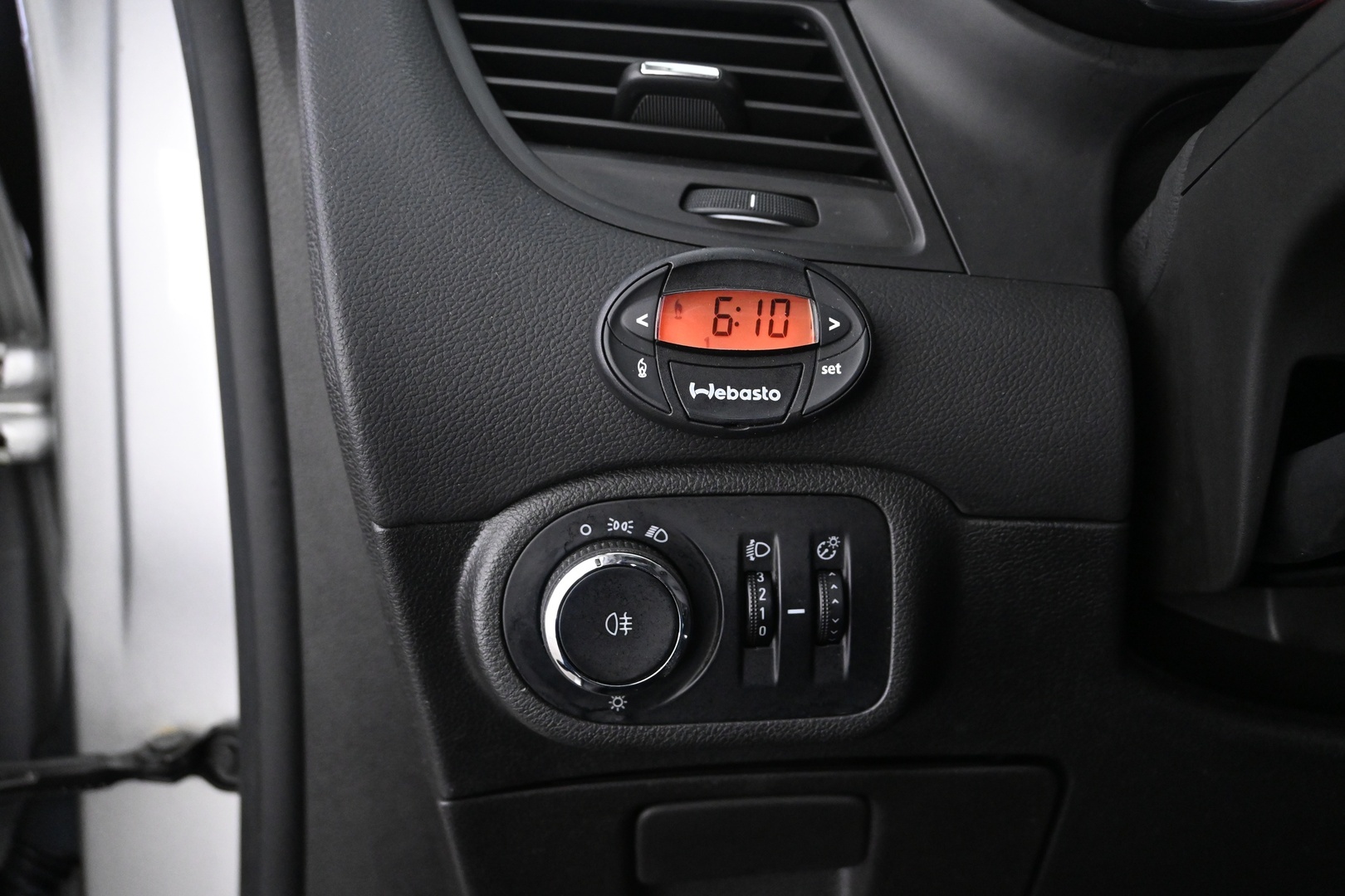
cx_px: 672
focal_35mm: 33
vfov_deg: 40.0
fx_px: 1233
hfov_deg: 57.2
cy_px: 448
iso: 3200
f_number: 4
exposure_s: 1/20
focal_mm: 22
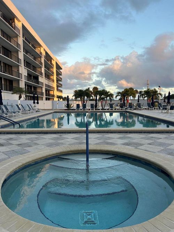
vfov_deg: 67.3
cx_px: 87
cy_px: 116
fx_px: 174
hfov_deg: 53.0
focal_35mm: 26
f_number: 1.5
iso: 50
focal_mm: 5.7
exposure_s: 1/347
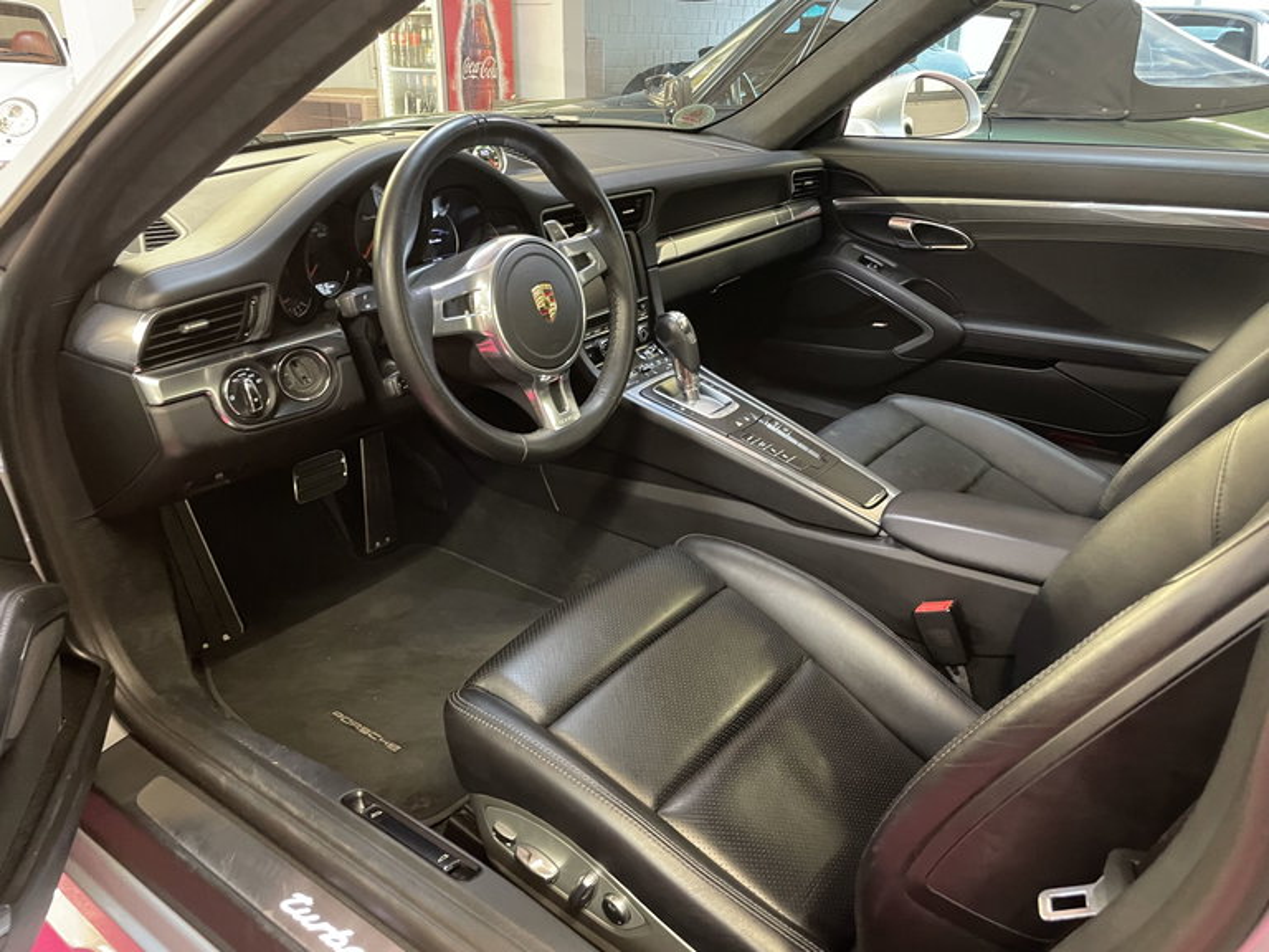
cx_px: 634
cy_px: 476
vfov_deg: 53.1
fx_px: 953
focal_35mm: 26
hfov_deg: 67.3
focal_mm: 4.2
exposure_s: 1/25
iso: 500
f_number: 1.6
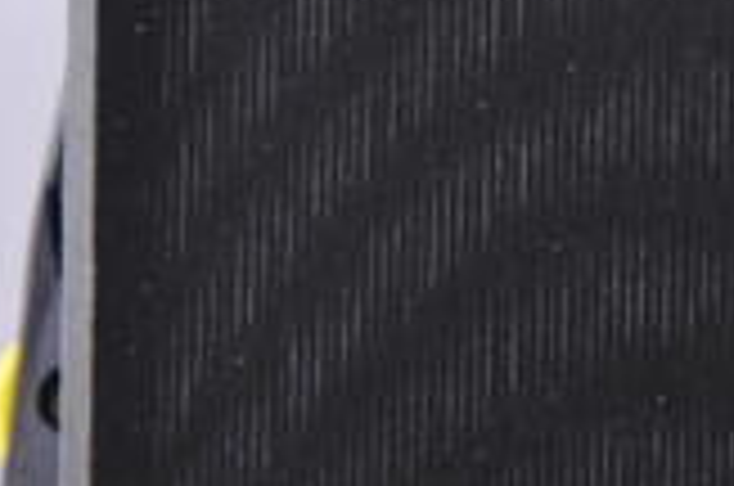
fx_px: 8860
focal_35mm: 435
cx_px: 680
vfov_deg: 3.1
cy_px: 313
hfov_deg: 4.7
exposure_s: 1/125
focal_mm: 105
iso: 3200
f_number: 8
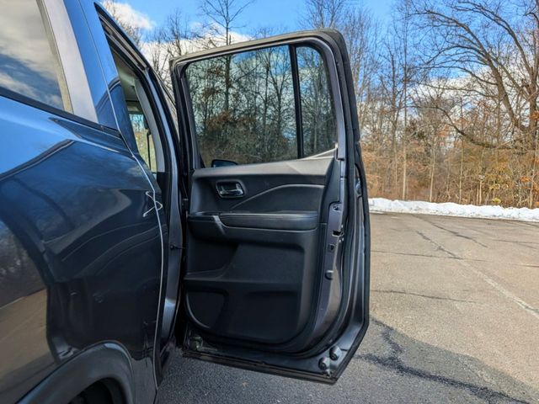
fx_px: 374
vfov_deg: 56.8
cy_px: 202
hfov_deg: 71.6
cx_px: 270
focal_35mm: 24
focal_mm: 6.9
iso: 22
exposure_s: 1/510
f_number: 1.68
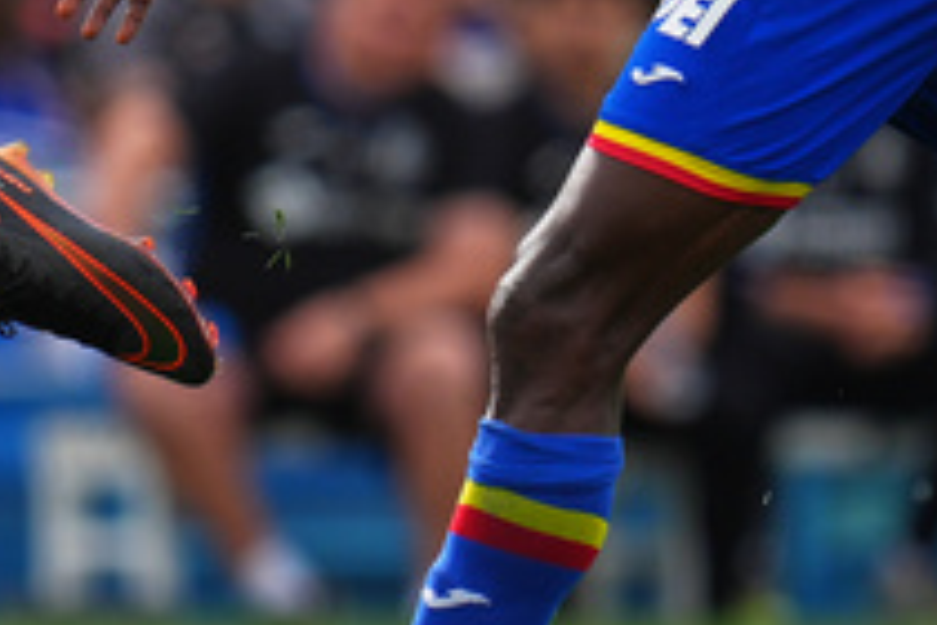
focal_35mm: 1948
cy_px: 54
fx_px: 50698
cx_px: -745
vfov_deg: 0.7
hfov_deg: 1.1
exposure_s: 1/2000
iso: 250
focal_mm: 400
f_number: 4
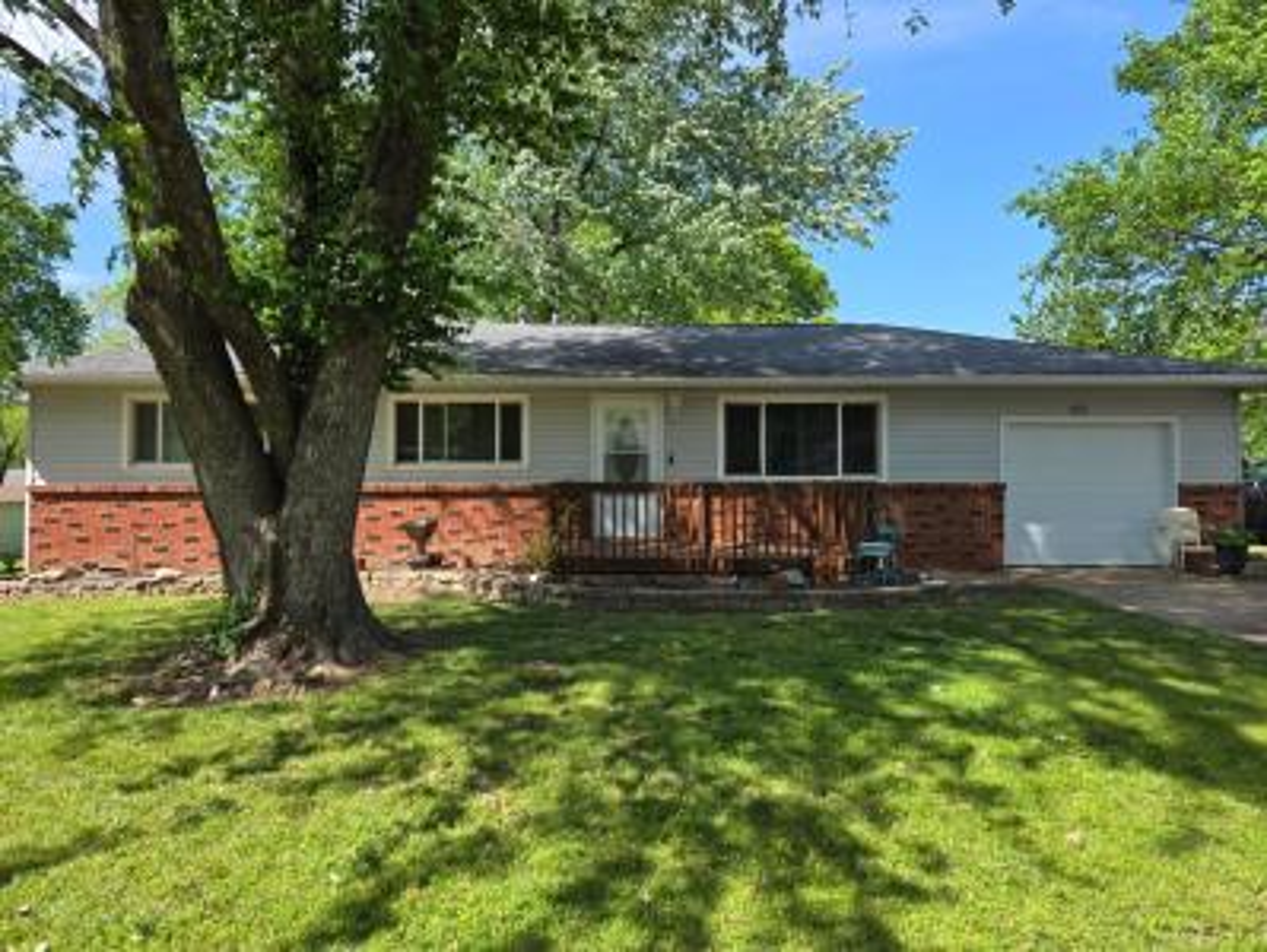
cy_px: 476
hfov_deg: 73.9
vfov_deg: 59.0
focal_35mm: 23
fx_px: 843
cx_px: 634
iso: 80
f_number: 1.8
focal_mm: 5.4
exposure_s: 1/2450
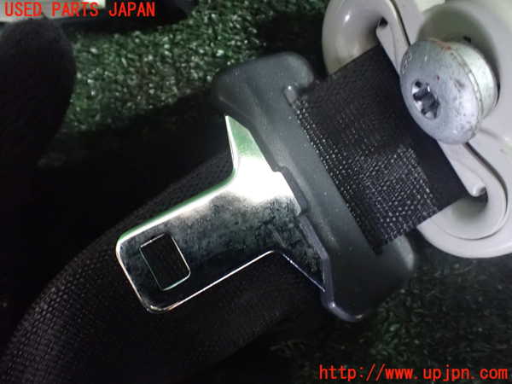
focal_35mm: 30
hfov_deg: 60.0
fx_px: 444
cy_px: 192
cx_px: 256
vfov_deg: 46.8
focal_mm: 5.4
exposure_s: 1/20
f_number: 2.3
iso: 1600
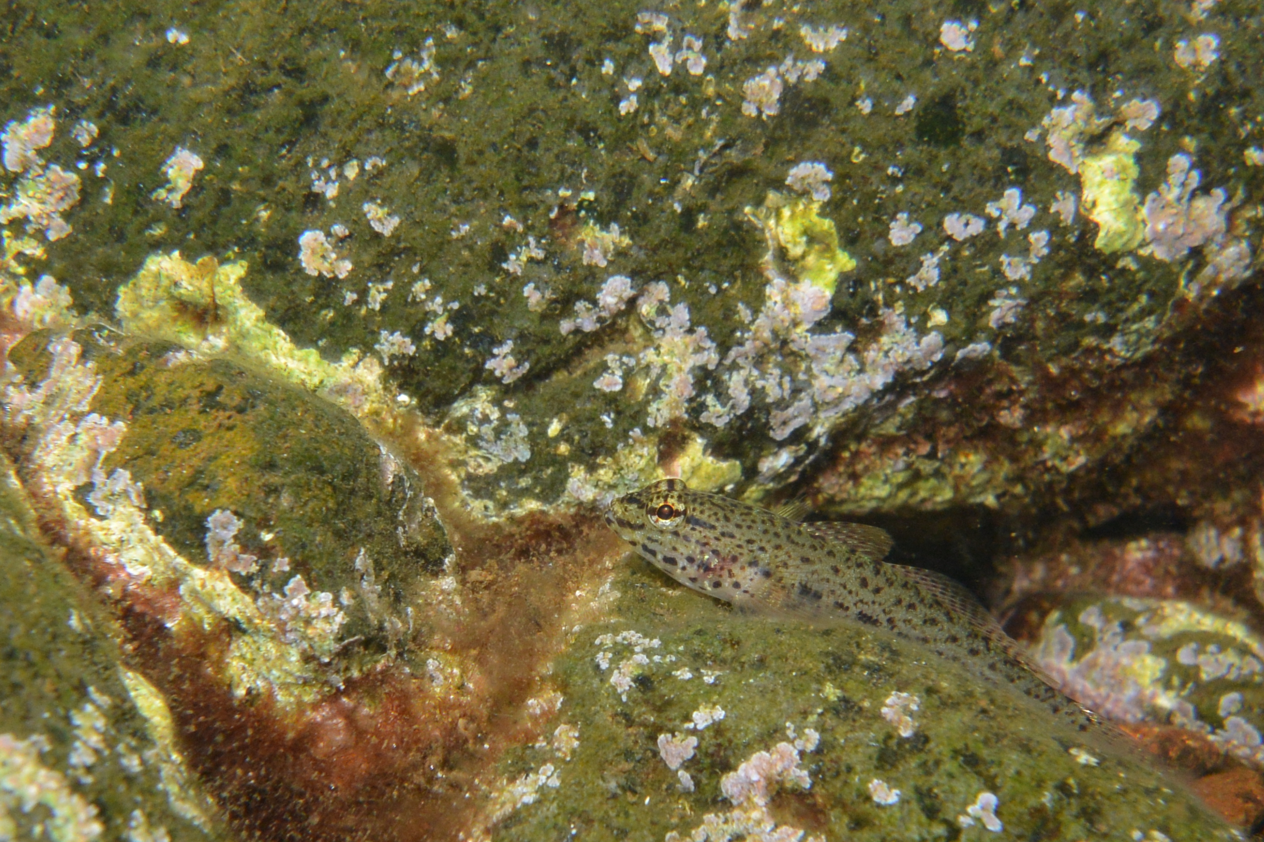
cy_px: 421
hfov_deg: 63.7
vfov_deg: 45.0
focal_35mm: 29
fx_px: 1018
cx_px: 632
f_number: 6.3
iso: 160
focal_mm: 11
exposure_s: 1/60
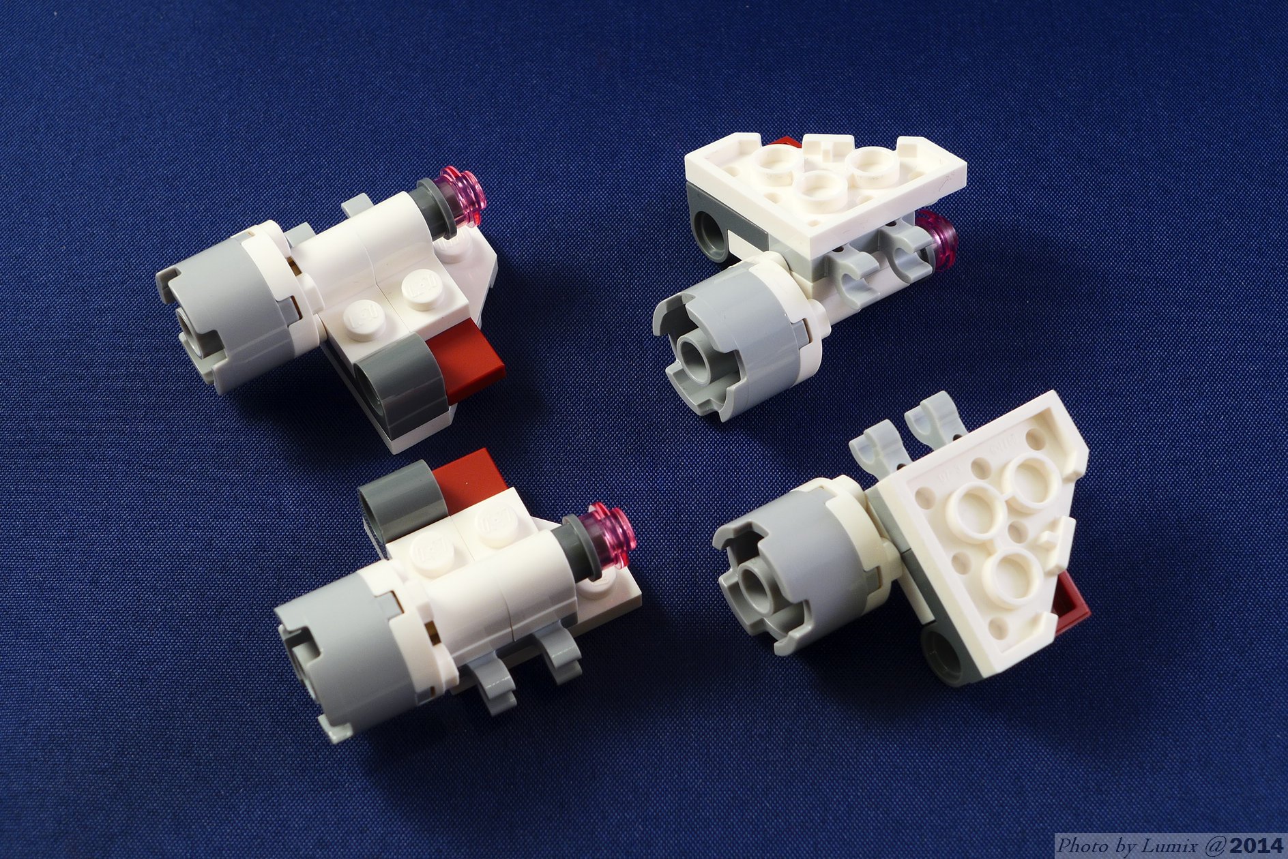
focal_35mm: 70
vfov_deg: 19.5
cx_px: 644
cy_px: 430
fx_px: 2505
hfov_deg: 28.8
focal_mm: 13.7
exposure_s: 1/3.2
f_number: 4
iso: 80
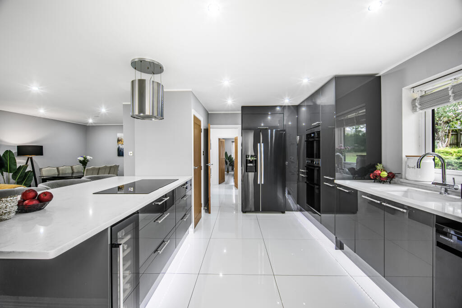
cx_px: 231
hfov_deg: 90.0
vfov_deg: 67.4
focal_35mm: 18
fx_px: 231
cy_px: 154
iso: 80
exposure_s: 1/3
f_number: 8
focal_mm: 18
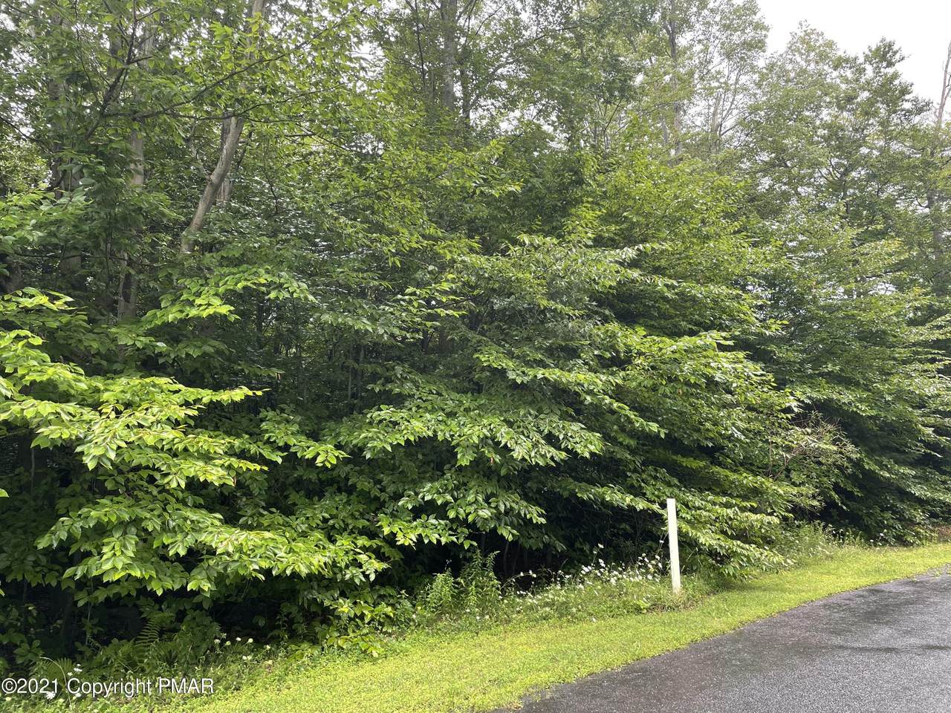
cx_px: 476
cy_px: 356
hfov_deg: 67.3
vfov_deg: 53.1
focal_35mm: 26
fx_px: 714
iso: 32
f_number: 1.6
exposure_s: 1/121
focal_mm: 4.2
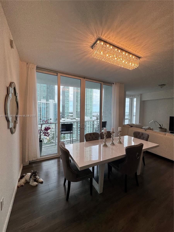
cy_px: 116
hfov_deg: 85.7
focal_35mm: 14
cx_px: 87
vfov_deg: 102.1
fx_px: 94
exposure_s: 1/120
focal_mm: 2.22
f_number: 2.2
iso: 50
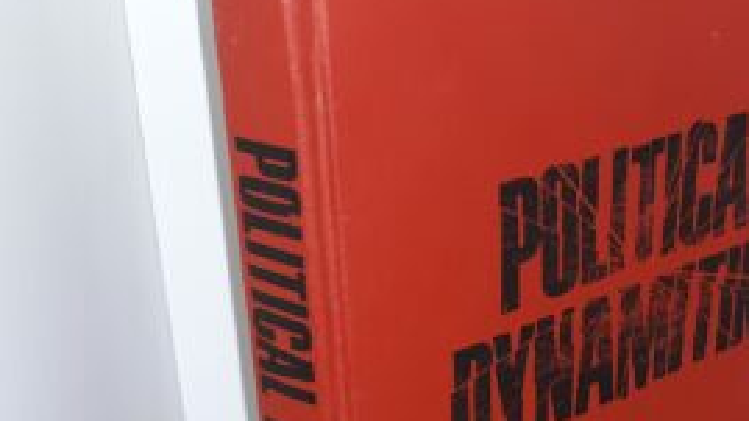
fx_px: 1350
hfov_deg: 30.5
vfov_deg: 17.3
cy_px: 429
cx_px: 562
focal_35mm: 68
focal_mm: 3.7
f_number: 1.7
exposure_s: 1/60
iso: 50
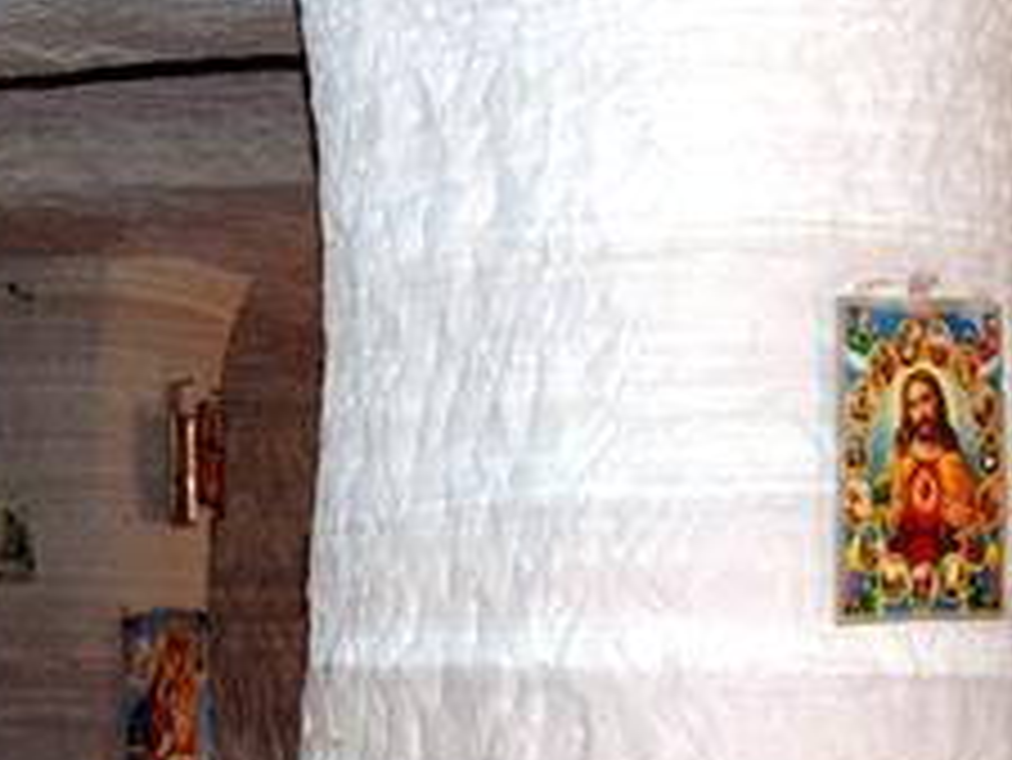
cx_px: -112
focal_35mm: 75
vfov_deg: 19.5
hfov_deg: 24.2
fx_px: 2194
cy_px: 571
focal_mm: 18
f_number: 4.8
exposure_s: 1/60
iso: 200
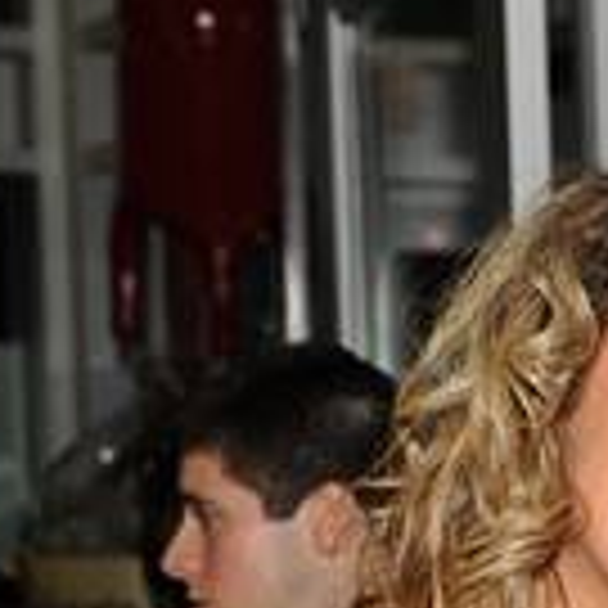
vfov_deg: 10.0
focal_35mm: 173
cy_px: 676
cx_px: 1099
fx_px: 3438
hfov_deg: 9.6
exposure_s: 1/250
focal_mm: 50
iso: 1100
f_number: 4.8
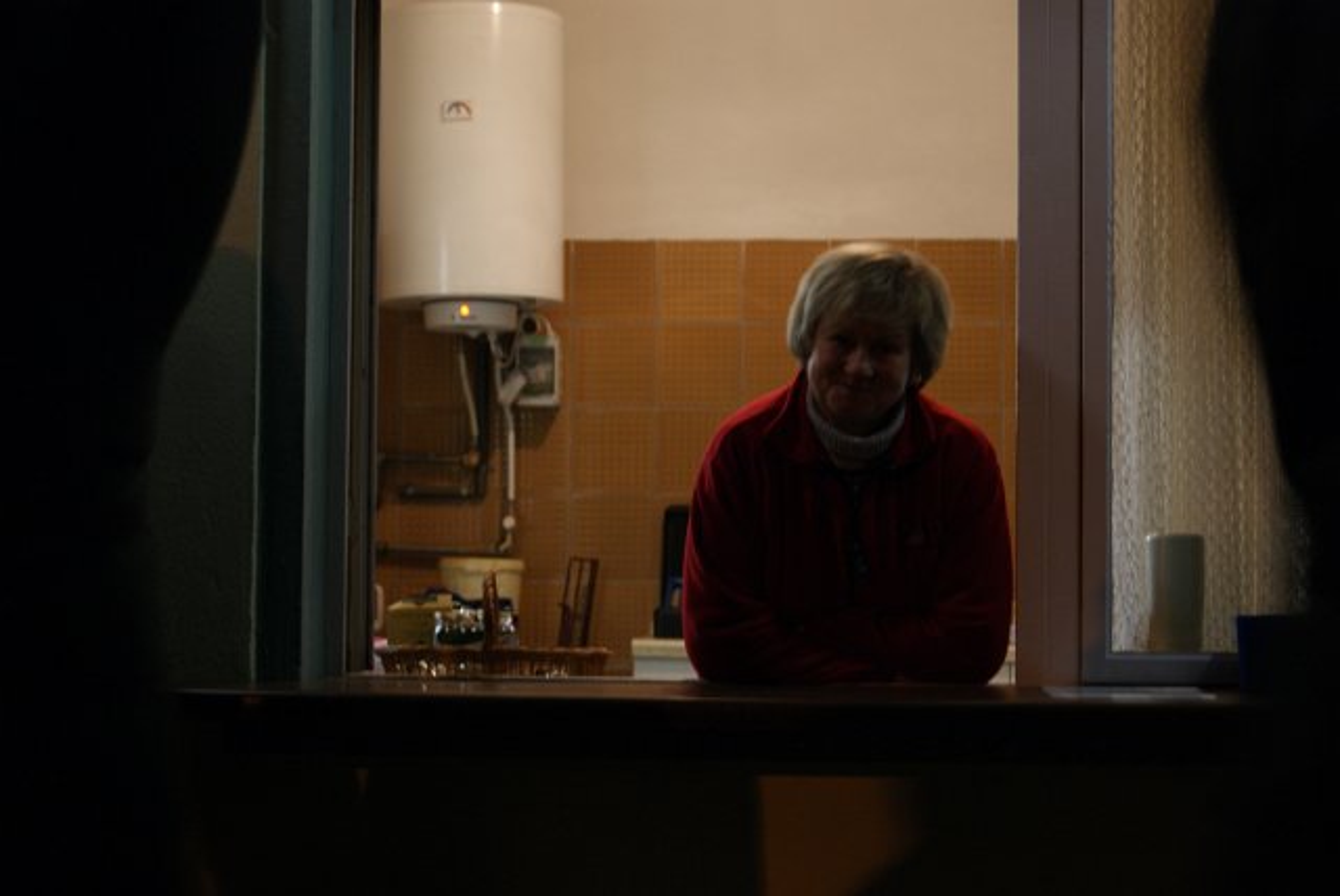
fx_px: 2794
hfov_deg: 27.0
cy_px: 448
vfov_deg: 18.2
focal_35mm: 75
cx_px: 670
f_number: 5.6
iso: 400
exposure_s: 1/2
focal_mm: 50
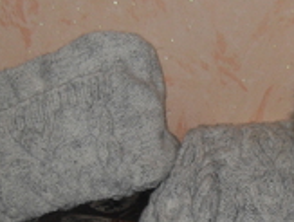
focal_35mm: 102
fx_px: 868
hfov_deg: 18.9
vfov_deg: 14.4
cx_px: 263
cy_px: 190
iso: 100
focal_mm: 6.3
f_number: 2.8
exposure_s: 1/45
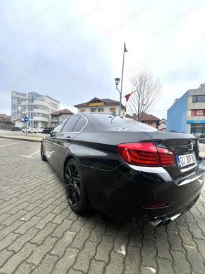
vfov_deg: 106.2
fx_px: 103
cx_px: 102
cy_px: 137
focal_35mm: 13
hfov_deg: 89.9
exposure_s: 1/547
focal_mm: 1.57
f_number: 1.8
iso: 32
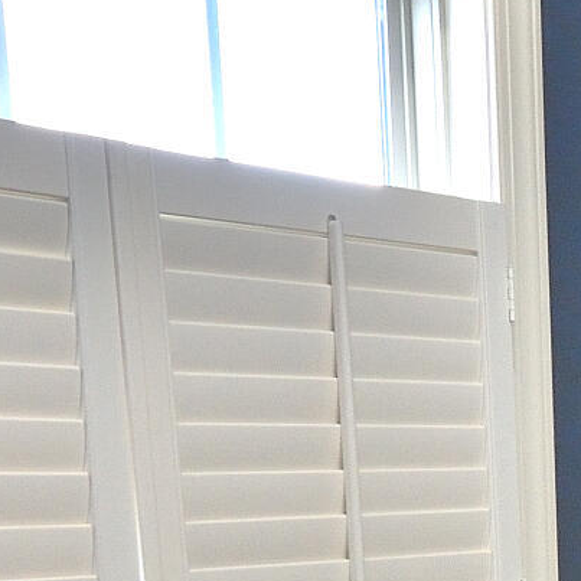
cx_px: 855
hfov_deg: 16.7
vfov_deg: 16.6
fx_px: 1804
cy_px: 879
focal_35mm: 95
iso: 400
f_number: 4.5
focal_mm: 10
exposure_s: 1/60
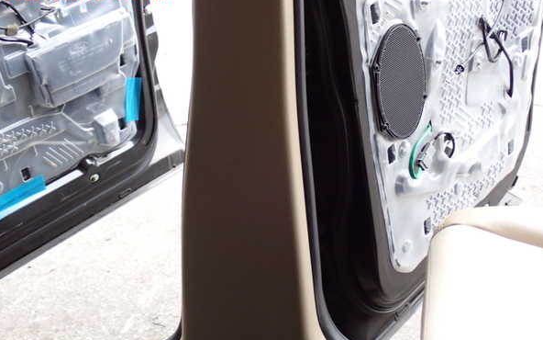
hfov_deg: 35.1
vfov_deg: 22.4
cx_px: 273
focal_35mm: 58
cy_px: 188
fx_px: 858
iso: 800
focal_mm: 9.65
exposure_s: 1/40
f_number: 3.3
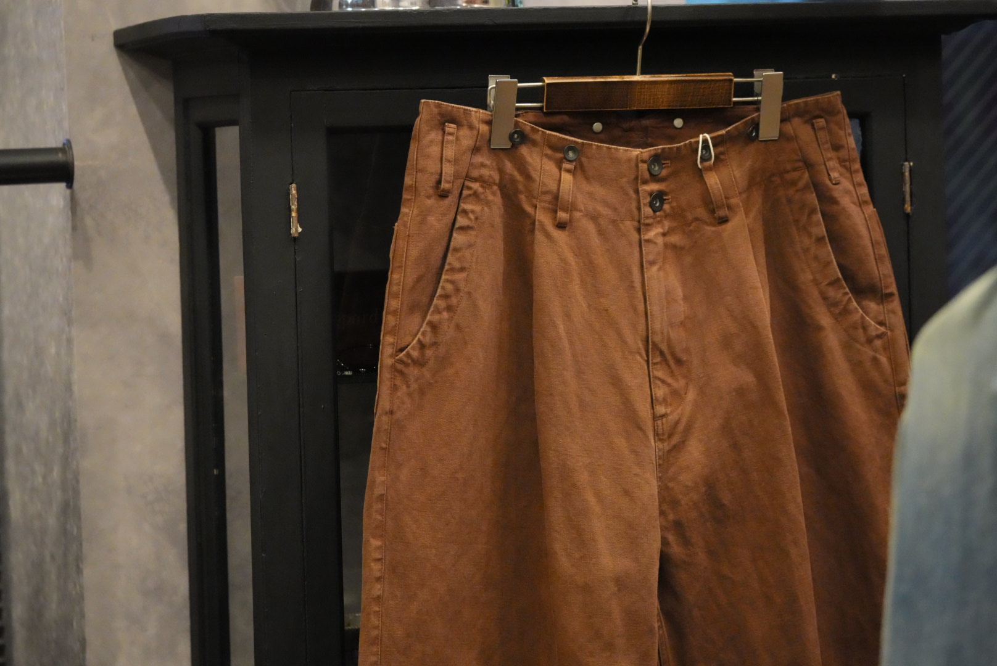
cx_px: 498
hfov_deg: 15.8
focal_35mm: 130
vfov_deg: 10.6
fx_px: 3603
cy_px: 333
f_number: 4
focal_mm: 130
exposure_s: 1/250
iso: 16000
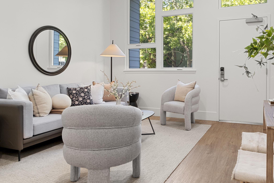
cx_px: 165
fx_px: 205
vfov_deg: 47.5
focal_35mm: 27
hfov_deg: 66.7
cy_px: 69
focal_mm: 12
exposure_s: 1/4
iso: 160
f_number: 8
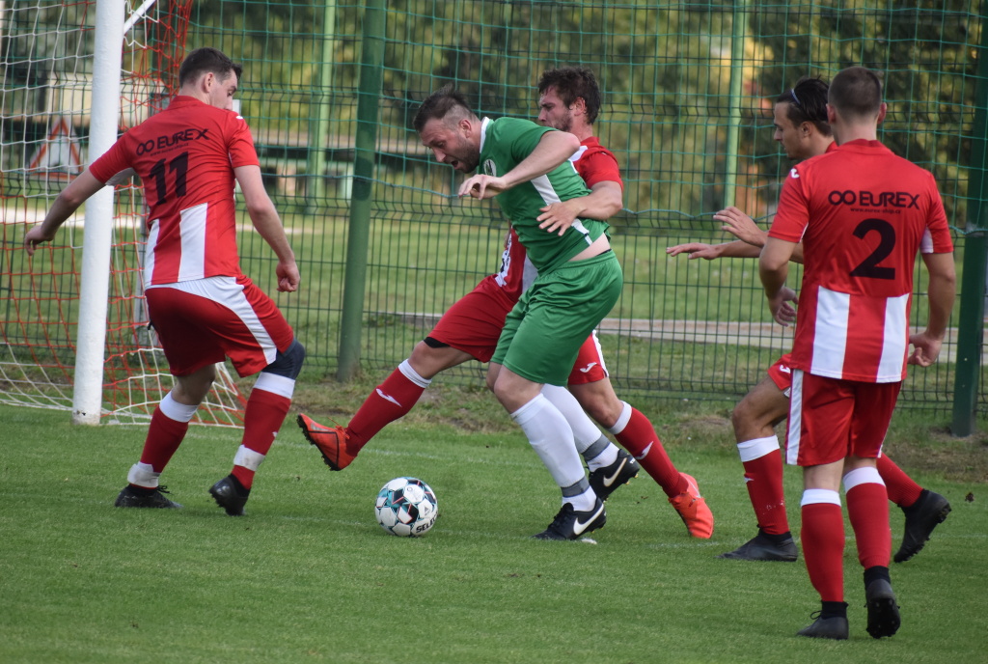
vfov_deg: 3.1
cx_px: 494
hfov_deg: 4.6
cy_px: 332
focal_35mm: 450
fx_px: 12379
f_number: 6.3
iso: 800
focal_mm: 300
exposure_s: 1/800
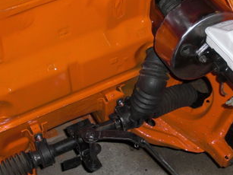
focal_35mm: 75
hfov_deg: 26.0
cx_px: 128
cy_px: 88
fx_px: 505
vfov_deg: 19.6
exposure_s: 1/60
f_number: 2.8
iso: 100
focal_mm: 6.3
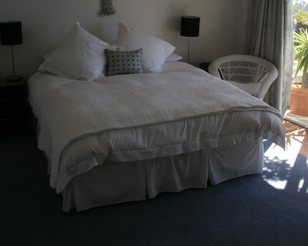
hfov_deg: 45.8
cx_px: 143
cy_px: 116
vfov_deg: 37.3
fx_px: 365
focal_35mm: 40
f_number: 5.6
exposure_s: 1/100
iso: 100
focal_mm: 6.3
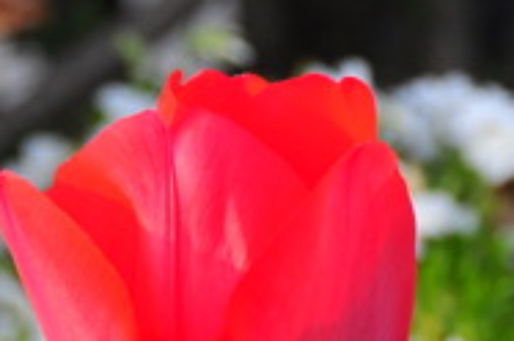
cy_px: 330
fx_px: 7255
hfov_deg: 4.1
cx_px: 190
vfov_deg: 2.7
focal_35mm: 509
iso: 400
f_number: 5.3
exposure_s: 1/1250
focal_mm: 62
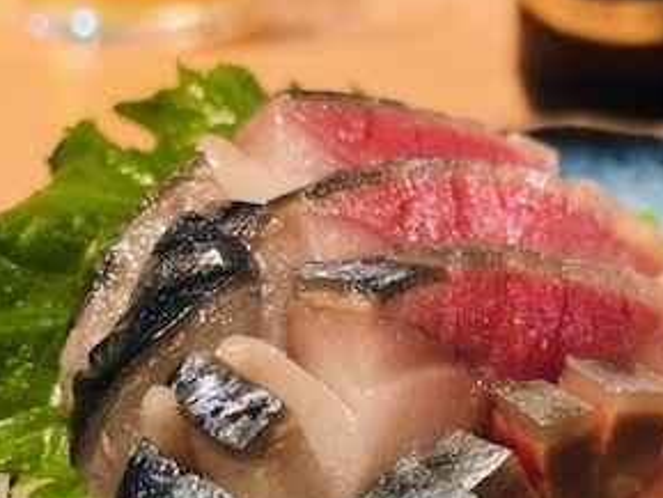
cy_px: 528
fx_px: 1188
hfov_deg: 30.3
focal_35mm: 62
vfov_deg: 22.5
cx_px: 544
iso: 80
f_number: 1.8
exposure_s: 1/17
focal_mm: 4
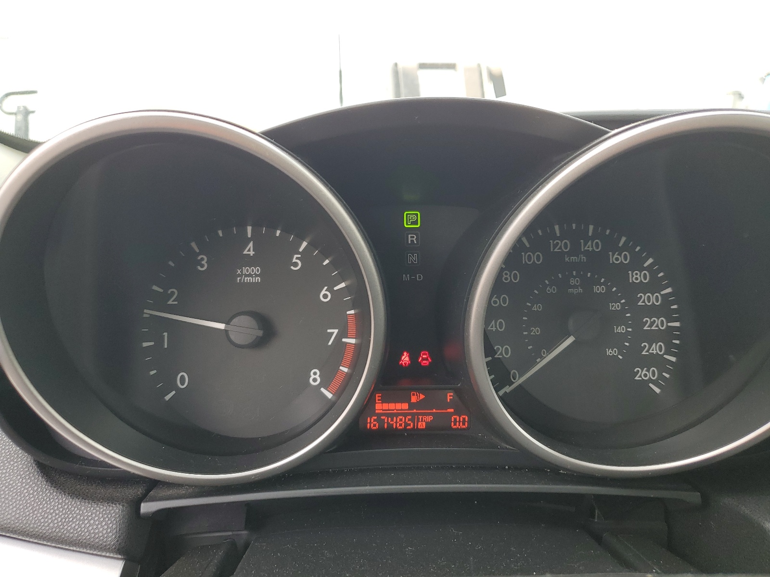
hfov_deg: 67.3
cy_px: 288
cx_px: 385
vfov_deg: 53.1
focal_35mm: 26
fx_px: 578
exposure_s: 1/145
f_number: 1.5
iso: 50
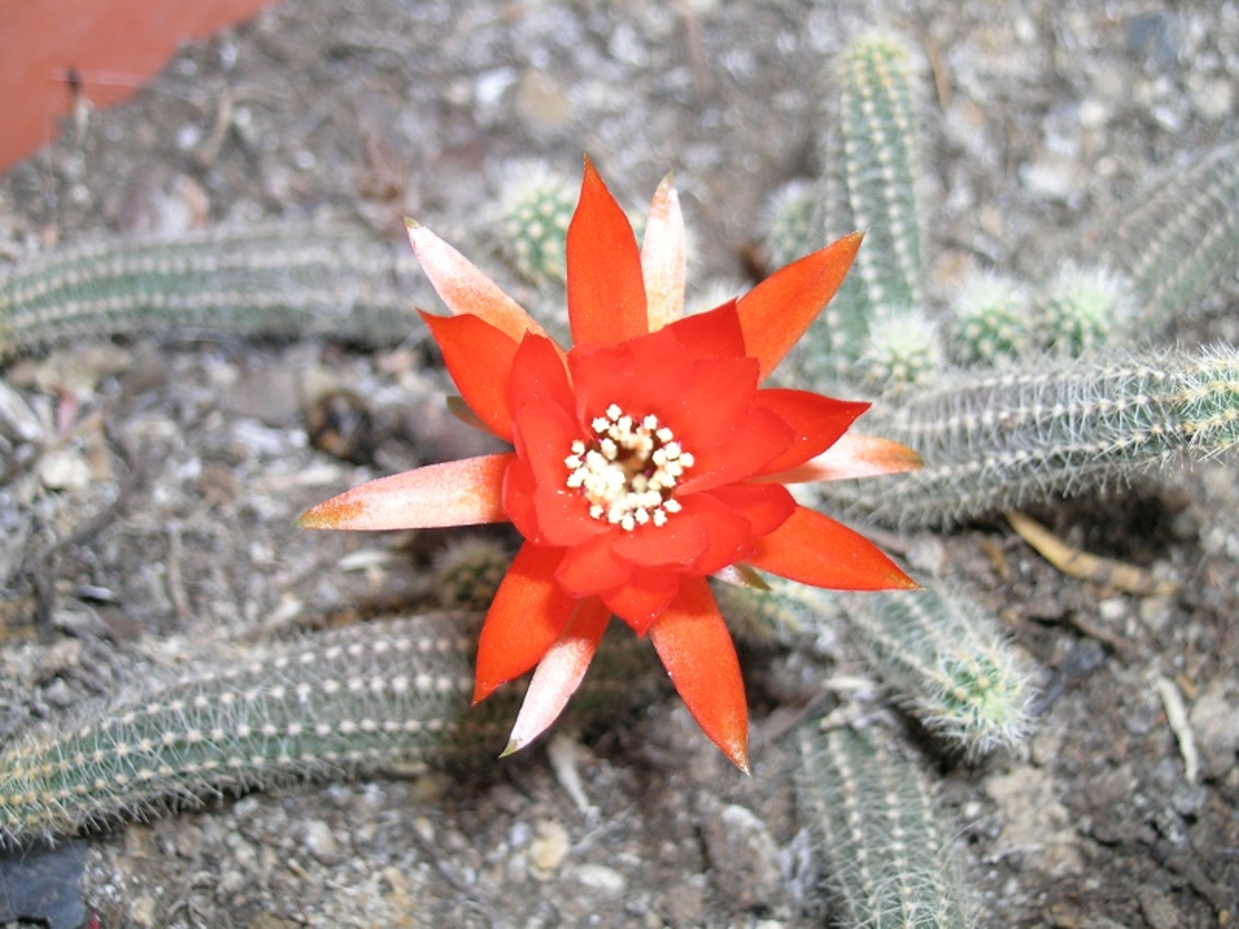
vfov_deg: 29.1
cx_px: 620
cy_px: 464
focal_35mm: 50
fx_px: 1790
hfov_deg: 38.2
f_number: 3.4
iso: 50
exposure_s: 1/60.1
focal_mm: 10.3
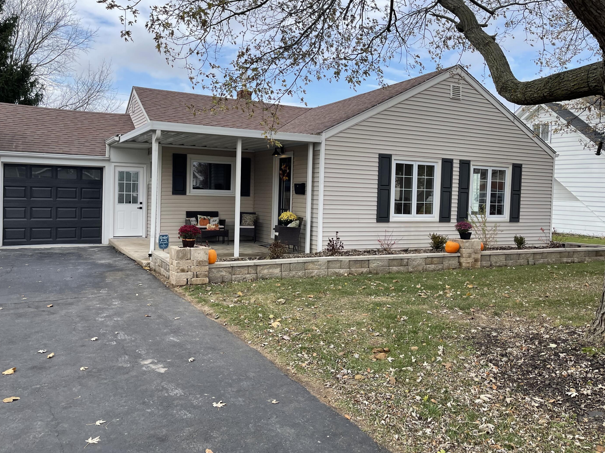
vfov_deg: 51.3
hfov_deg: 65.3
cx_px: 286
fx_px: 472
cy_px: 211
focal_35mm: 27
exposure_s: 1/1057
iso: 32
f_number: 1.6
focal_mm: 5.1
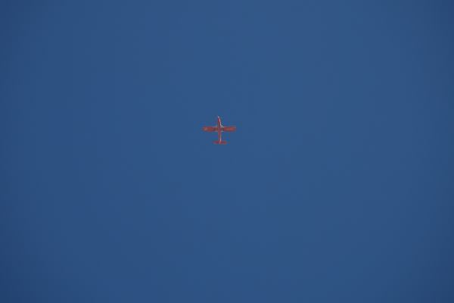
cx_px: 227
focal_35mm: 300
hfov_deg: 6.9
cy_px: 152
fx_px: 3783
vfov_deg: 4.6
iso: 100
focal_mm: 200
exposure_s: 1/640
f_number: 5.6
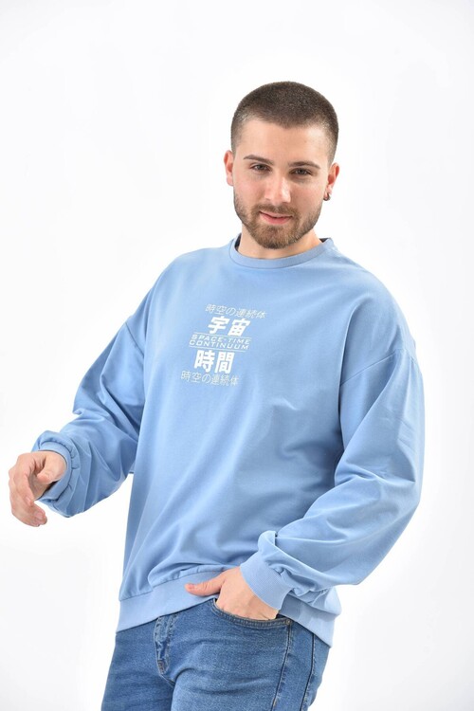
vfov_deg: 15.8
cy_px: 356
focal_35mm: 130
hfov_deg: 10.5
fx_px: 2567
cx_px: 237
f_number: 7.1
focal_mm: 130
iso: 100
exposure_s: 1/160
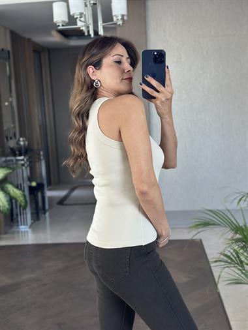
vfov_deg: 39.6
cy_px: 165
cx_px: 124
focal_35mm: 48
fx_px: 458
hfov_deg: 30.3
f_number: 1.78
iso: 125
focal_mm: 6.86
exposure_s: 1/75
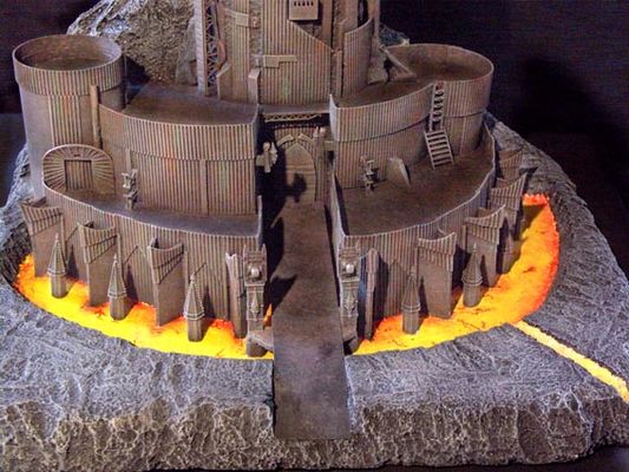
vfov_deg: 23.3
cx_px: 314
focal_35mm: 63
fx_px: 1145
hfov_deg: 30.7
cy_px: 236
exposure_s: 1/15
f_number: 3.5
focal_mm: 15.61
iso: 400
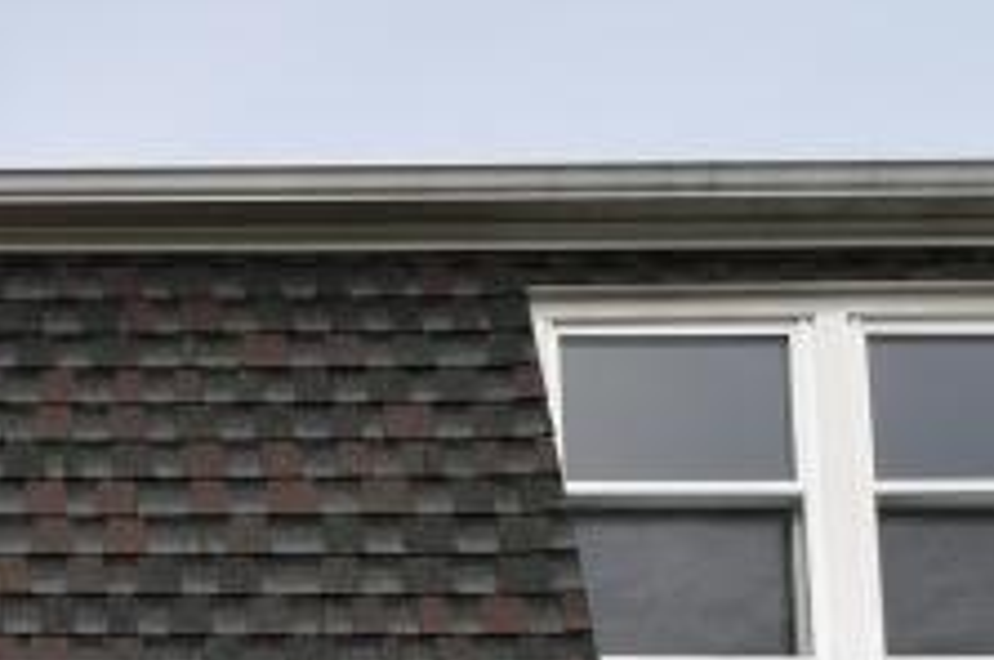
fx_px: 1902
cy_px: 1371
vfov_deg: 15.3
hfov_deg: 25.4
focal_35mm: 69
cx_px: -290
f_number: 9
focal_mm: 10
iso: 100
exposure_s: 1/320
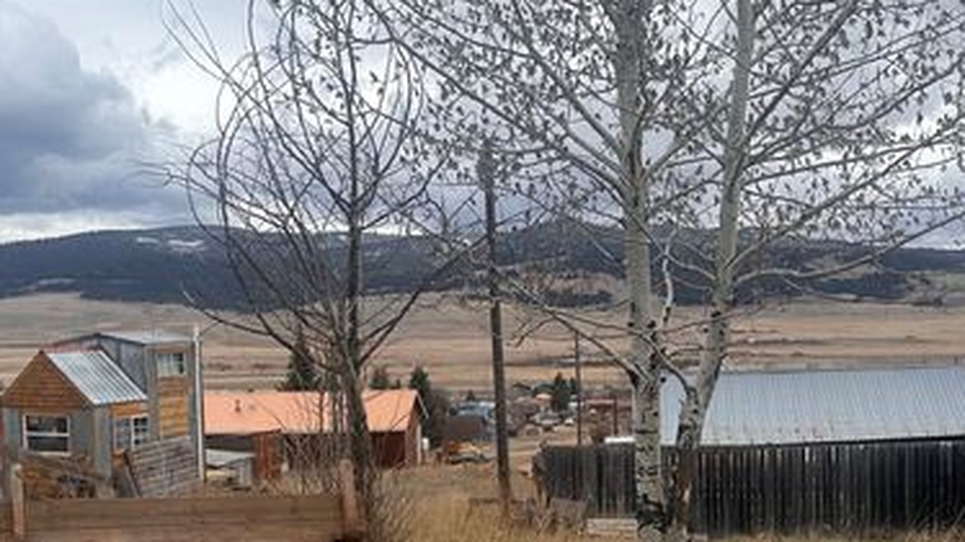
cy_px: 425
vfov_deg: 32.8
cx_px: 519
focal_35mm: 35
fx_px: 895
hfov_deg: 56.6
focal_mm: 6.86
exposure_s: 1/2809
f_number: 1.78
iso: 80
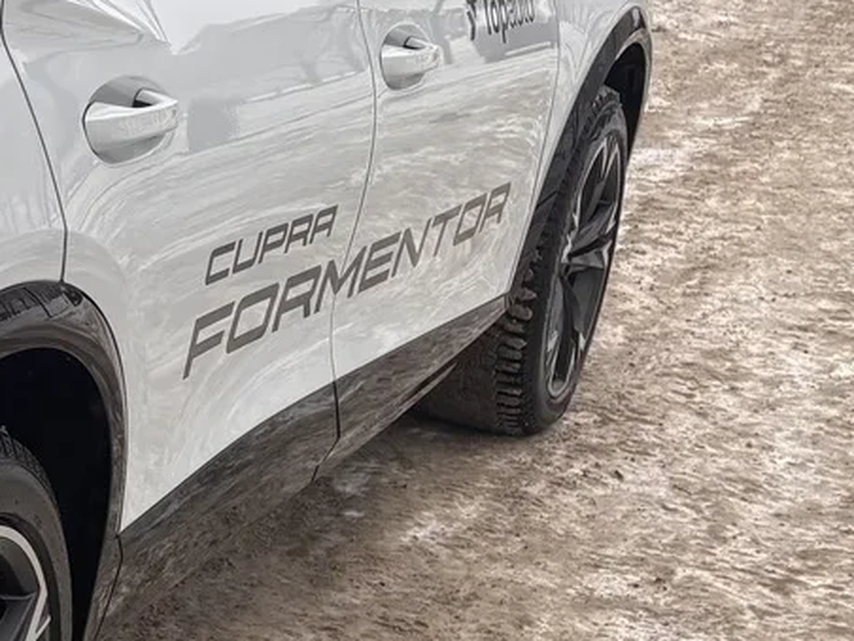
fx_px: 2270
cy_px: 321
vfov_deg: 16.1
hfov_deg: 18.2
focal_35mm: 92
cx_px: -531
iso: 40
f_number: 1.6
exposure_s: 1/182
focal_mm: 5.96
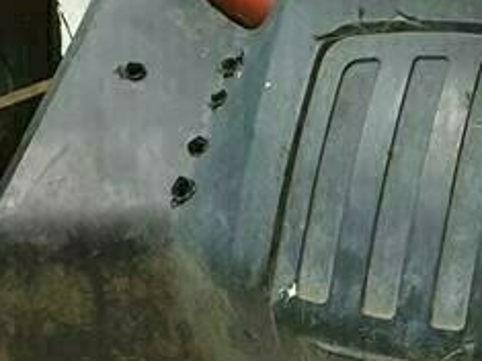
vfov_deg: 12.4
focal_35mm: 118
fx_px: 1642
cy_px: 12
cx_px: 616
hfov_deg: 15.9
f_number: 1.5
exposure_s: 1/50
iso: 400
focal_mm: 4.3
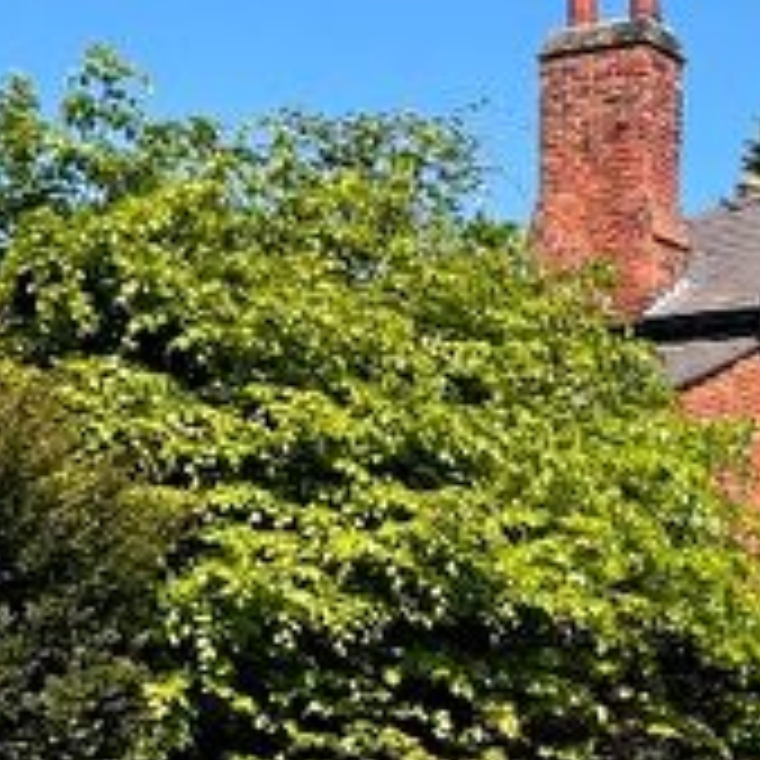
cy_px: 677
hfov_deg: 16.3
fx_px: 2360
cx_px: 1223
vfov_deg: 18.0
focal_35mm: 95
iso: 32
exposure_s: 1/2257
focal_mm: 4.2
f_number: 1.6
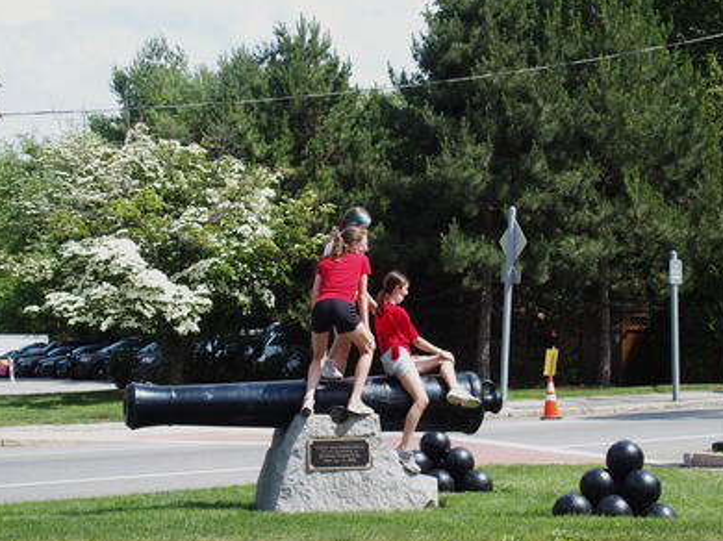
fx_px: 1628
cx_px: 362
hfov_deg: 25.0
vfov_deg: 18.9
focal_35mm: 78
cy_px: 269
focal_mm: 16.1
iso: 100
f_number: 3.5
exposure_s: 1/640
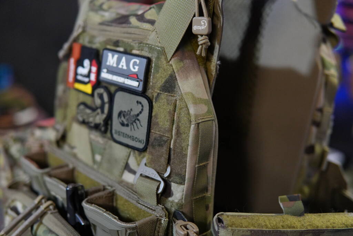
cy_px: 118
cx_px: 176
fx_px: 441
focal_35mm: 45
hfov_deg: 43.6
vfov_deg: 29.9
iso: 2500
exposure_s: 1/160
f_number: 2
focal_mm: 30
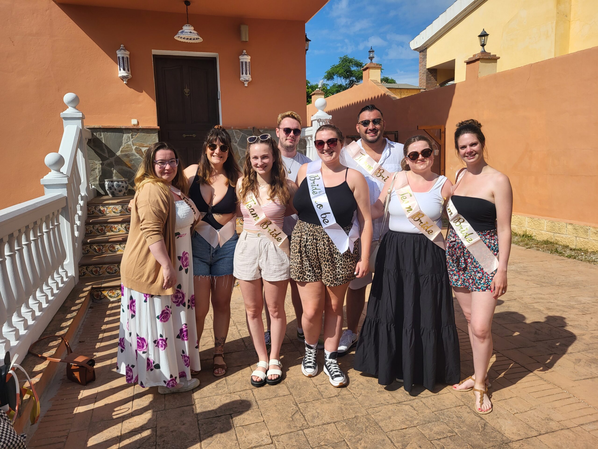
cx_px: 299
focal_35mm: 26
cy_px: 224
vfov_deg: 53.1
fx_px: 449
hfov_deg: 67.3
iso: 40
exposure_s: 1/4187
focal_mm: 5.4
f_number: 1.8
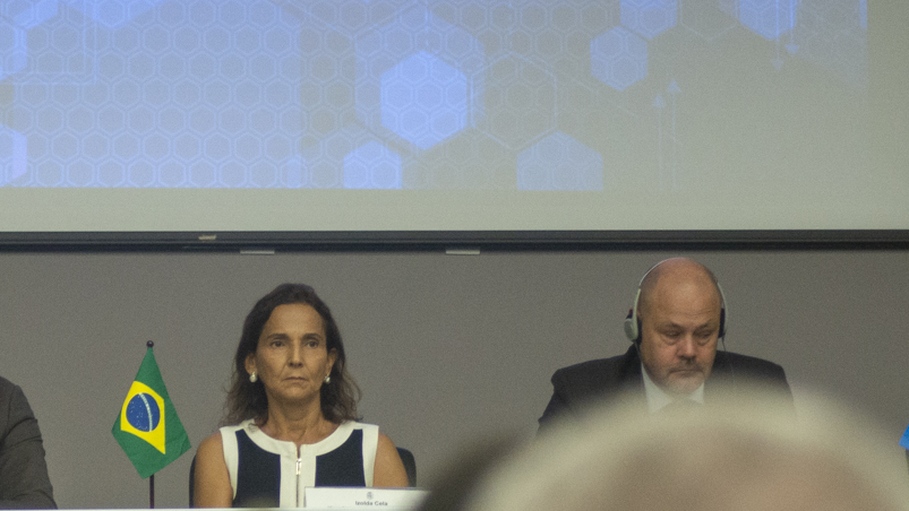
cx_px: 131
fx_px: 6292
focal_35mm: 261
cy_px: 253
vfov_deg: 4.7
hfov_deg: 8.2
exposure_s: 1/320
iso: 2500
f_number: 4
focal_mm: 100
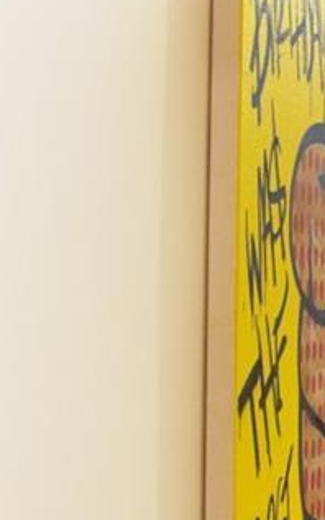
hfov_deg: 8.9
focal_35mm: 139
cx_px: 661
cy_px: 174
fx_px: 1971
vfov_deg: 15.0
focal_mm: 18
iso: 400
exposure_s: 1/80
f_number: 4.5
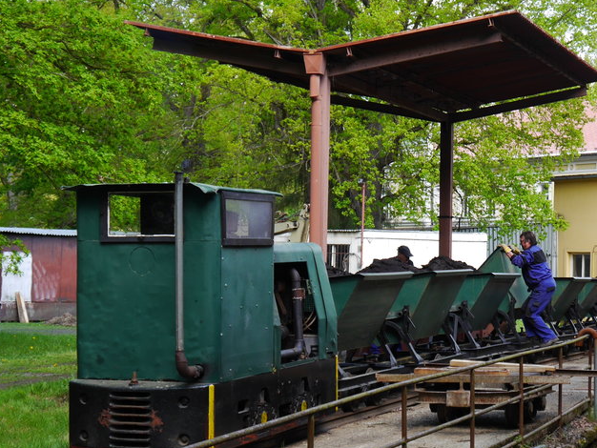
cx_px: 513
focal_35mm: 92
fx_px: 1587
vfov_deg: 16.1
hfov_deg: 20.9
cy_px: 234
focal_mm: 24
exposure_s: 1/200
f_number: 4.5
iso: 160
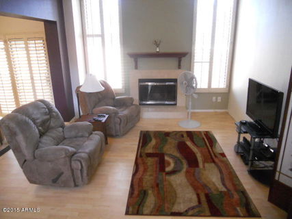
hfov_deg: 65.3
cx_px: 146
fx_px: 228
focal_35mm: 27
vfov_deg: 51.3
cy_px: 110
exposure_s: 1/25
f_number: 3.2
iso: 400
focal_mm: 4.9
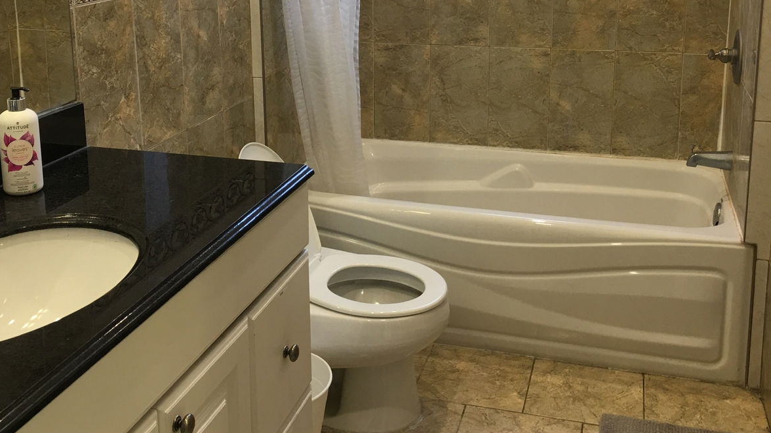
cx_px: 368
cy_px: 81
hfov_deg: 47.4
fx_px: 879
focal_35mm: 43
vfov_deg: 27.1
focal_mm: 4.15
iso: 25
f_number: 2.2
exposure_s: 1/15
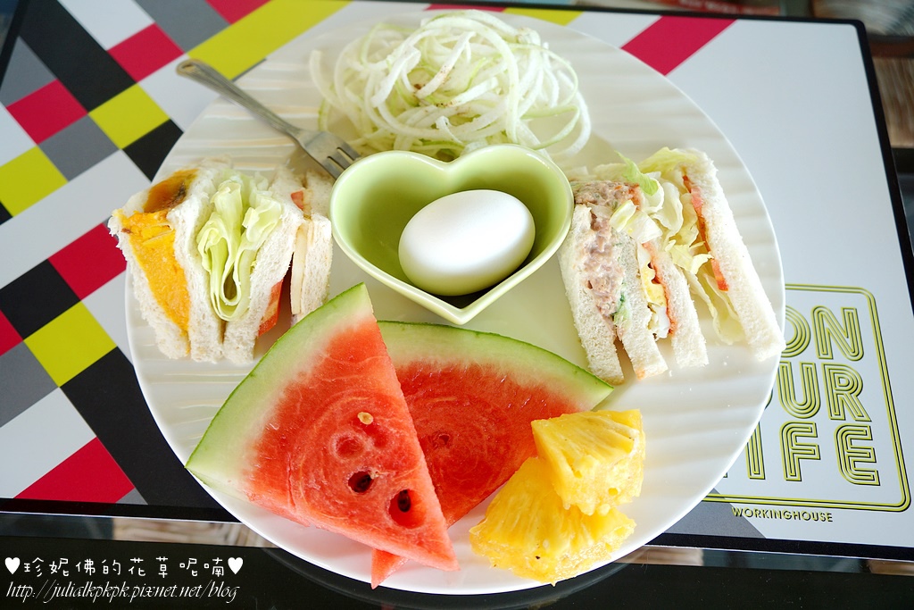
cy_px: 305
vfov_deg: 38.4
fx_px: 876
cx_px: 457
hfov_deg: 55.1
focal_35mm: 34
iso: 125
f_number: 4
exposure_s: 1/60
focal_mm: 23
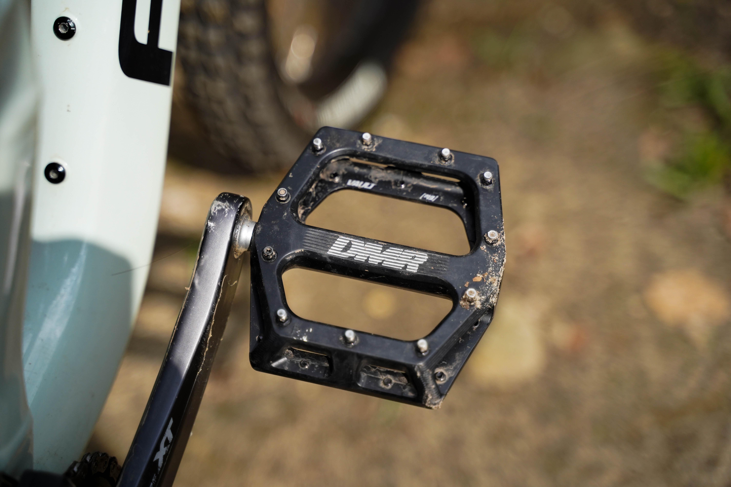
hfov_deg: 27.0
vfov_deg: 18.2
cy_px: 244
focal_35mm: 75
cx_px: 366
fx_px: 1523
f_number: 2.8
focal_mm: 75
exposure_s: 1/5000
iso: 1000
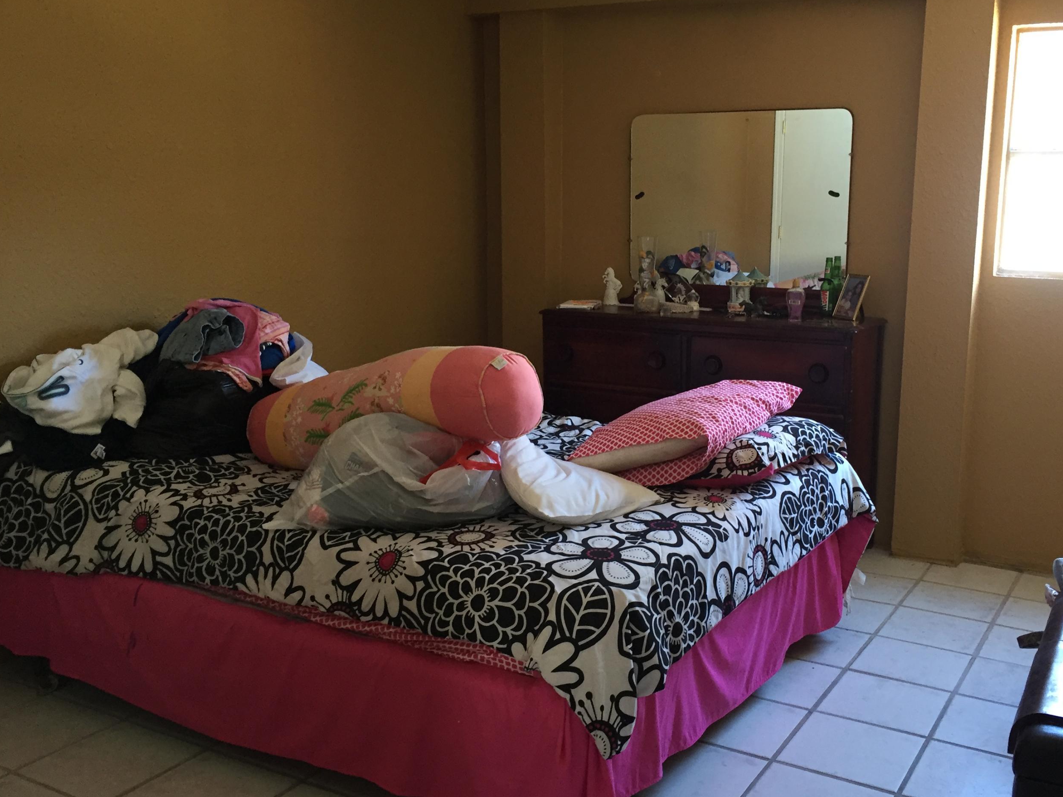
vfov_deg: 40.7
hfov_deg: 52.3
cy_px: 402
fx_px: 1075
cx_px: 630
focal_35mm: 35
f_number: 2.2
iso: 160
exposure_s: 1/33
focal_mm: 4.15
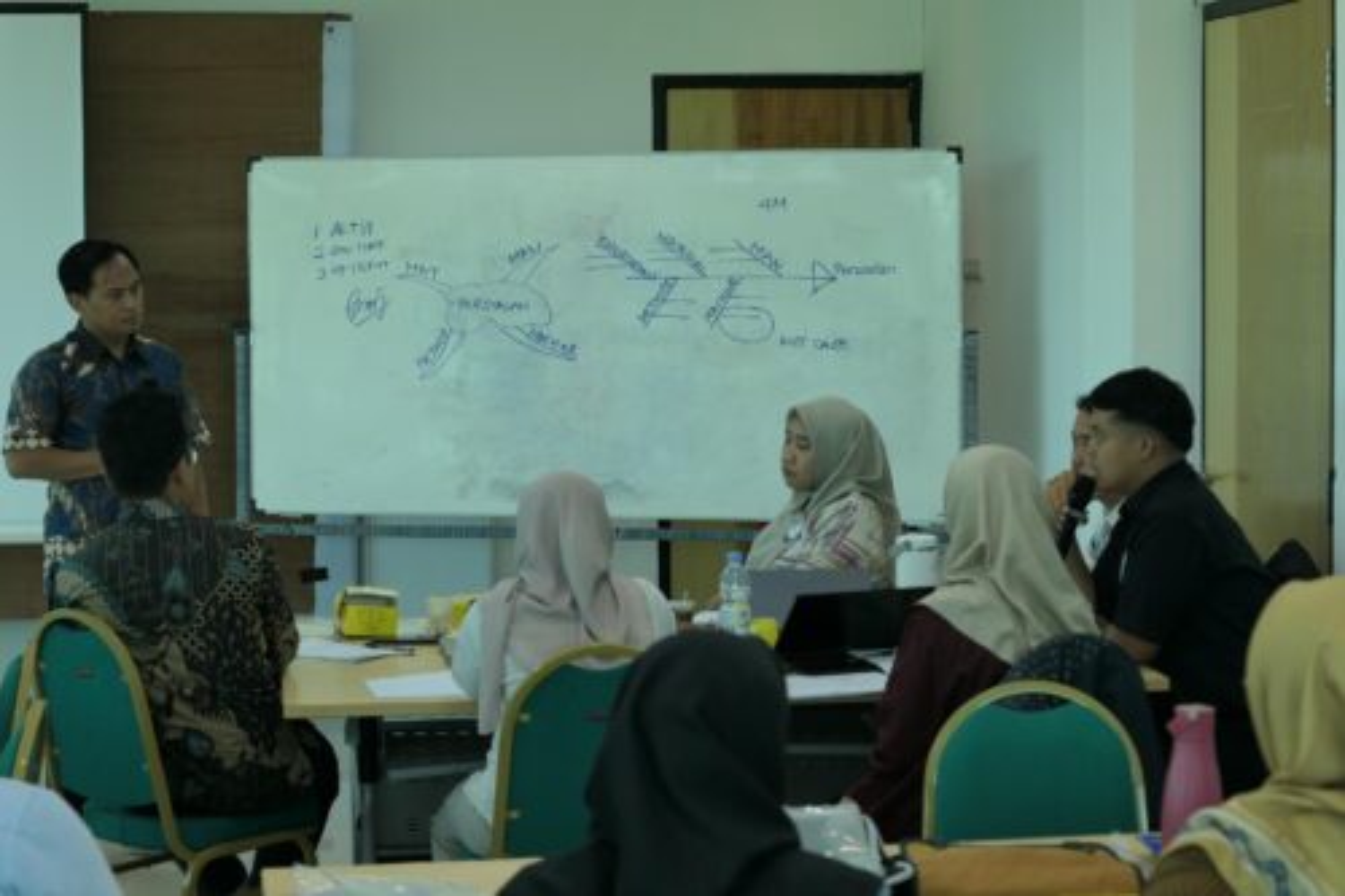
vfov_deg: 15.9
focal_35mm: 86
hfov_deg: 23.7
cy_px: 448
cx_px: 672
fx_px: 3212
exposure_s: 1/125
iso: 200
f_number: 2.8
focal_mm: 26.4
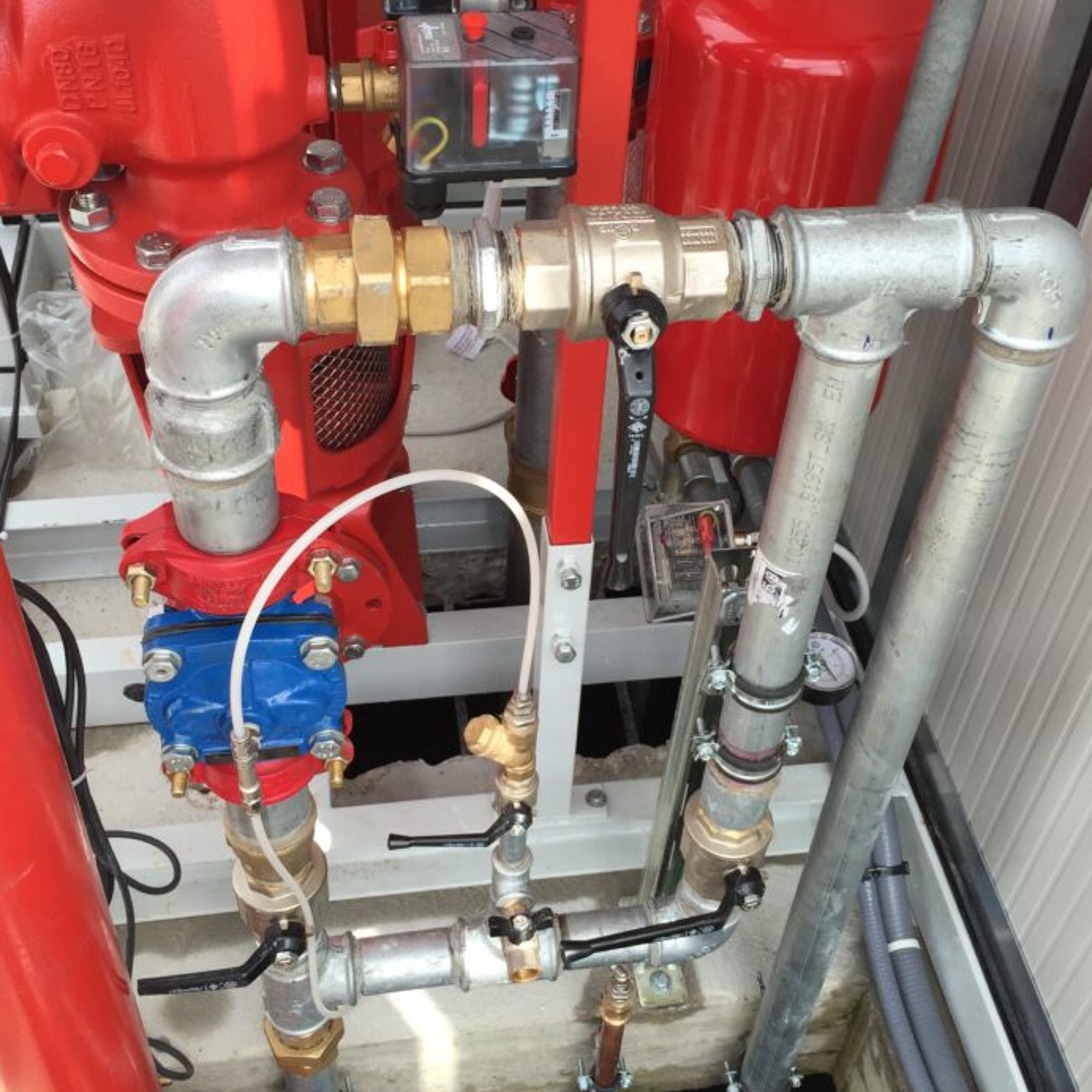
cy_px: 506
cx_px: 547
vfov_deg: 43.8
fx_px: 1356
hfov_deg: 43.9
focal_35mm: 38
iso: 32
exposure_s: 1/444
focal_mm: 4.15
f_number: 2.2
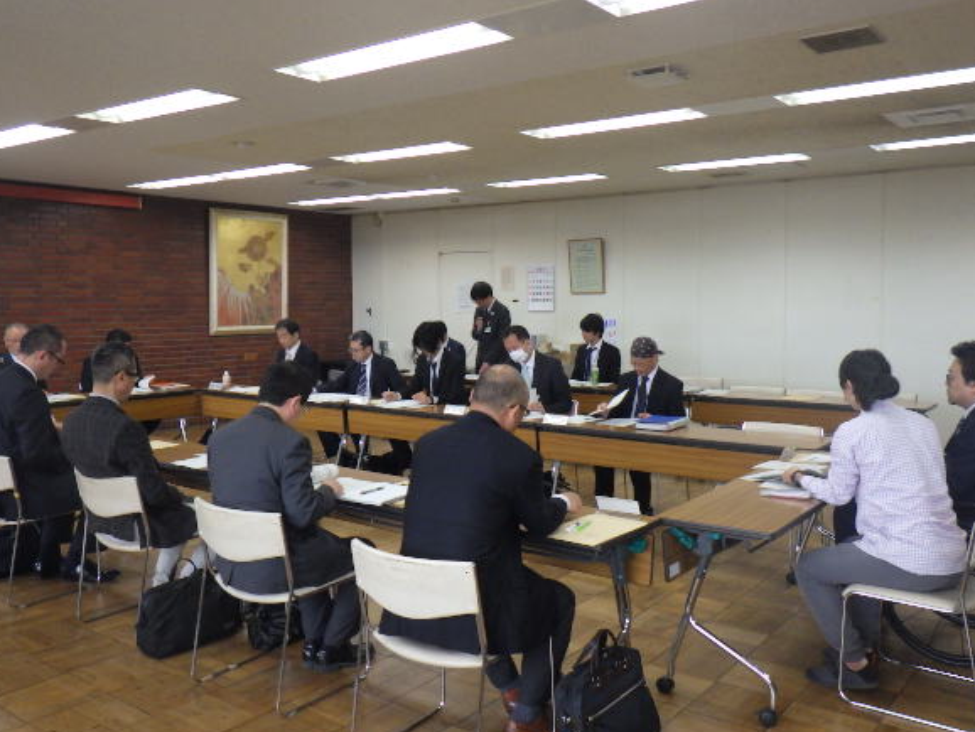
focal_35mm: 31
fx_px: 874
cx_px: 501
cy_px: 364
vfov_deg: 45.5
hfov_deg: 58.3
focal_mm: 5
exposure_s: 1/45
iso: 125
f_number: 3.5
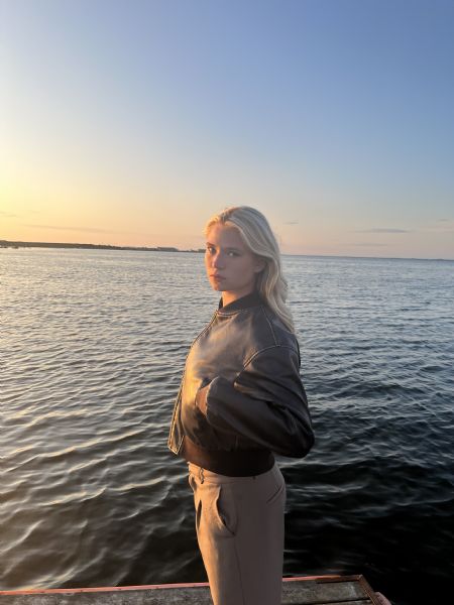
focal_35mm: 26
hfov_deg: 53.1
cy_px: 302
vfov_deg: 67.3
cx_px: 227
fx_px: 455
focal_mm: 5.1
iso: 50
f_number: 1.6
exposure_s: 1/751
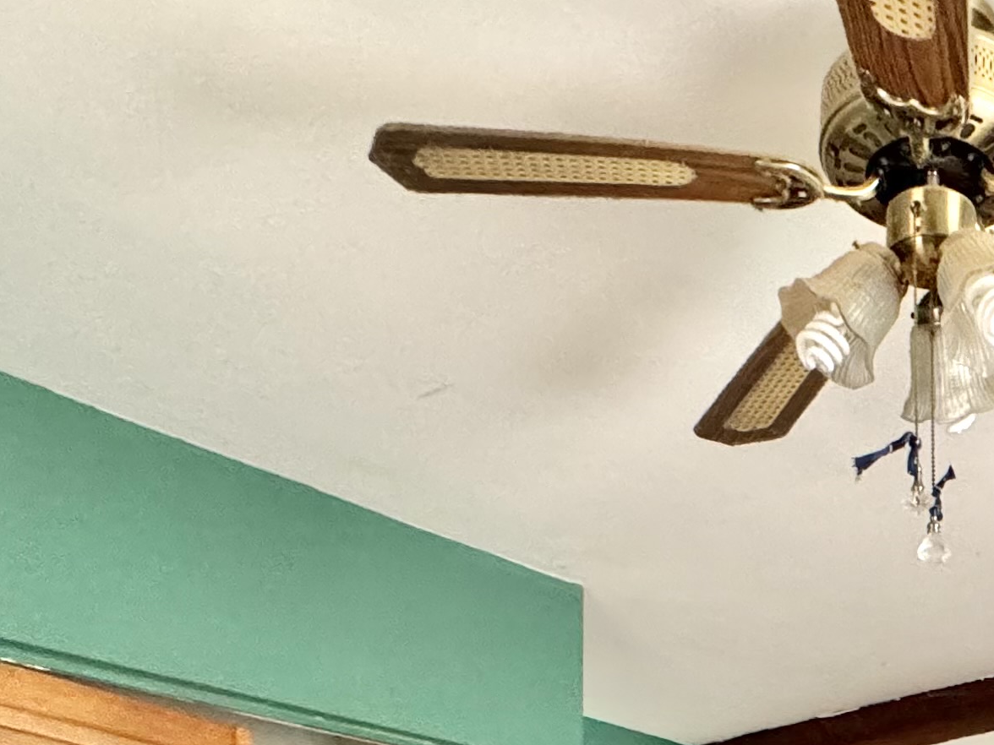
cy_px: 1109
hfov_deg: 36.3
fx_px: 1378
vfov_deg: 24.0
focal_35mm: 48
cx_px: 958
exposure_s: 1/60
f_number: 2.2
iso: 640
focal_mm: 2.22
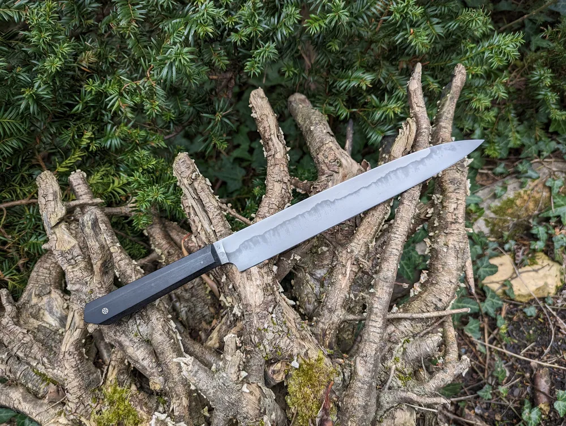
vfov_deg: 56.9
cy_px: 213
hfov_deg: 71.5
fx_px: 393
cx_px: 283
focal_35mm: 24
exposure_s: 1/311
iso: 48
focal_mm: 6.81
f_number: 1.85
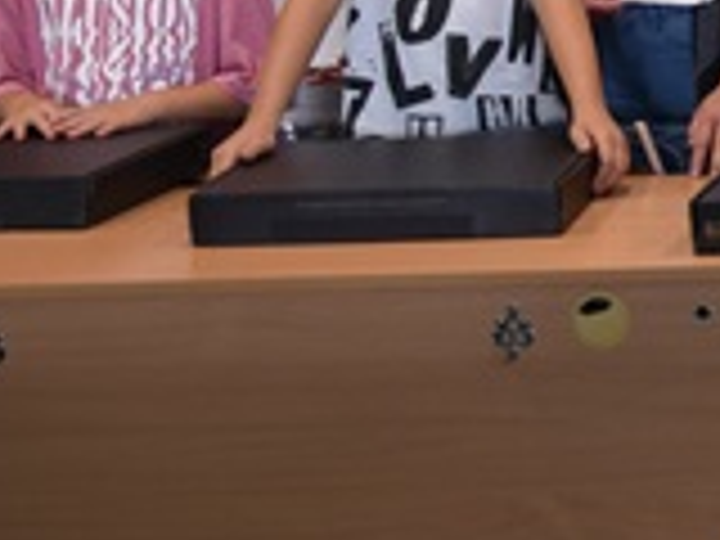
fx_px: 2993
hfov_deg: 12.9
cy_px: -310
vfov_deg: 9.9
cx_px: 1125
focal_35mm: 144
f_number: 4
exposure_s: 1/60
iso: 400
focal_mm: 25
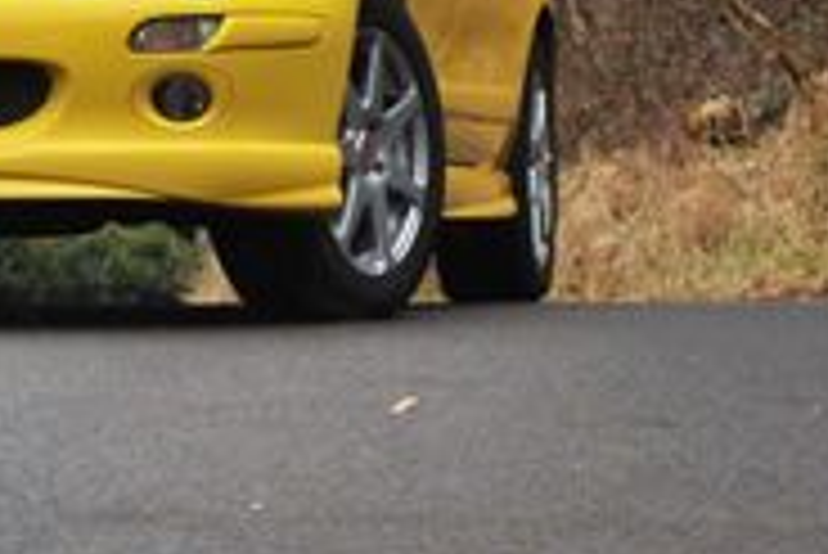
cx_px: -302
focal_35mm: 251
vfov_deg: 5.5
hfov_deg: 8.1
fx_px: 5777
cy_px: 131
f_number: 5.6
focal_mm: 48
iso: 200
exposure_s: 1/100
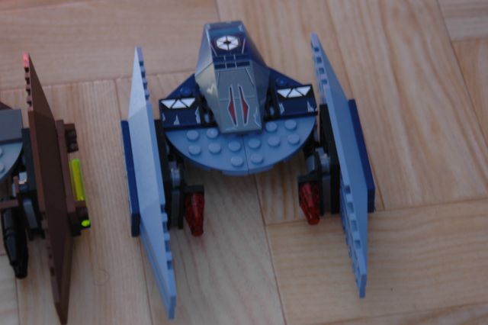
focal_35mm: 120
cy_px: 162
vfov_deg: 11.4
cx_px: 244
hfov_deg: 17.1
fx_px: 1626
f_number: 5.6
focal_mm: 80
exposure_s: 1/20
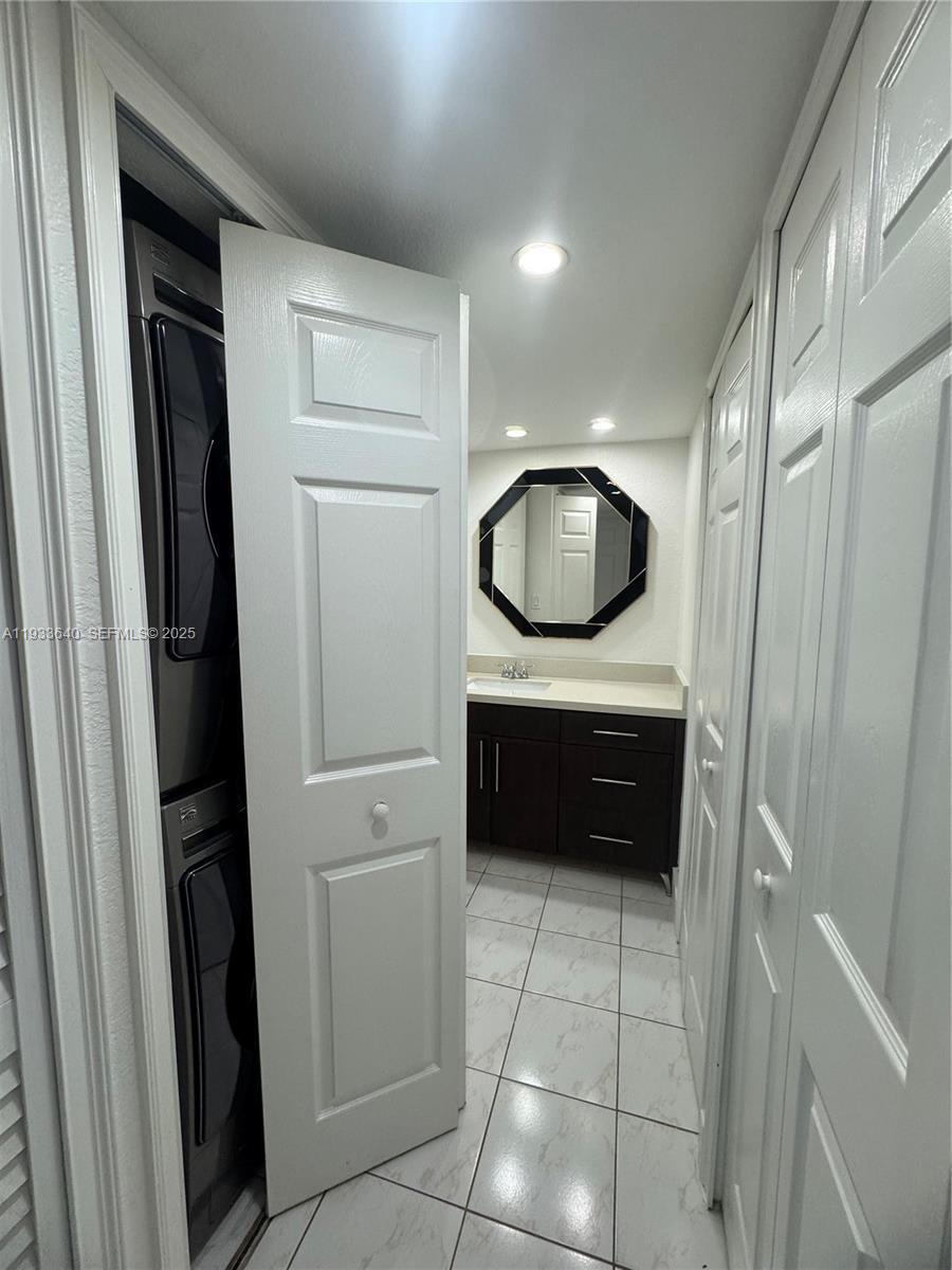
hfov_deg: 85.7
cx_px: 476
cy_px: 635
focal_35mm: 14
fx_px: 513
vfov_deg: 102.1
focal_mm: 2.22
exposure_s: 1/120
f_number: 2.2
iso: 200
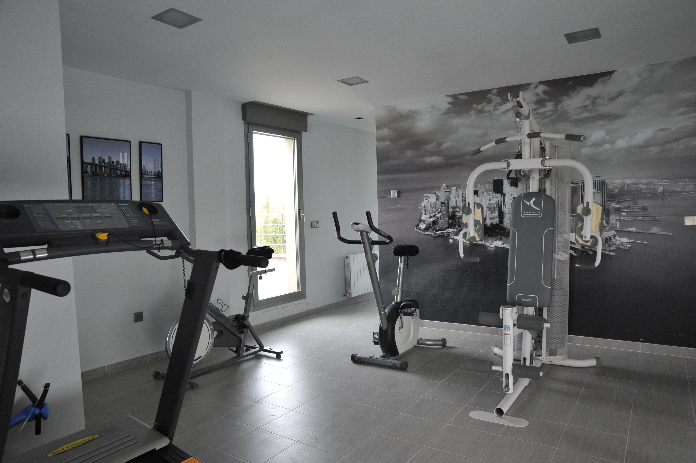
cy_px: 232
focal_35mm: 24
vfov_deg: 53.1
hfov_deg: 73.8
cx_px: 348
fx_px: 464
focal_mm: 24
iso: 1600
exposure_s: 1/125
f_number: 7.1
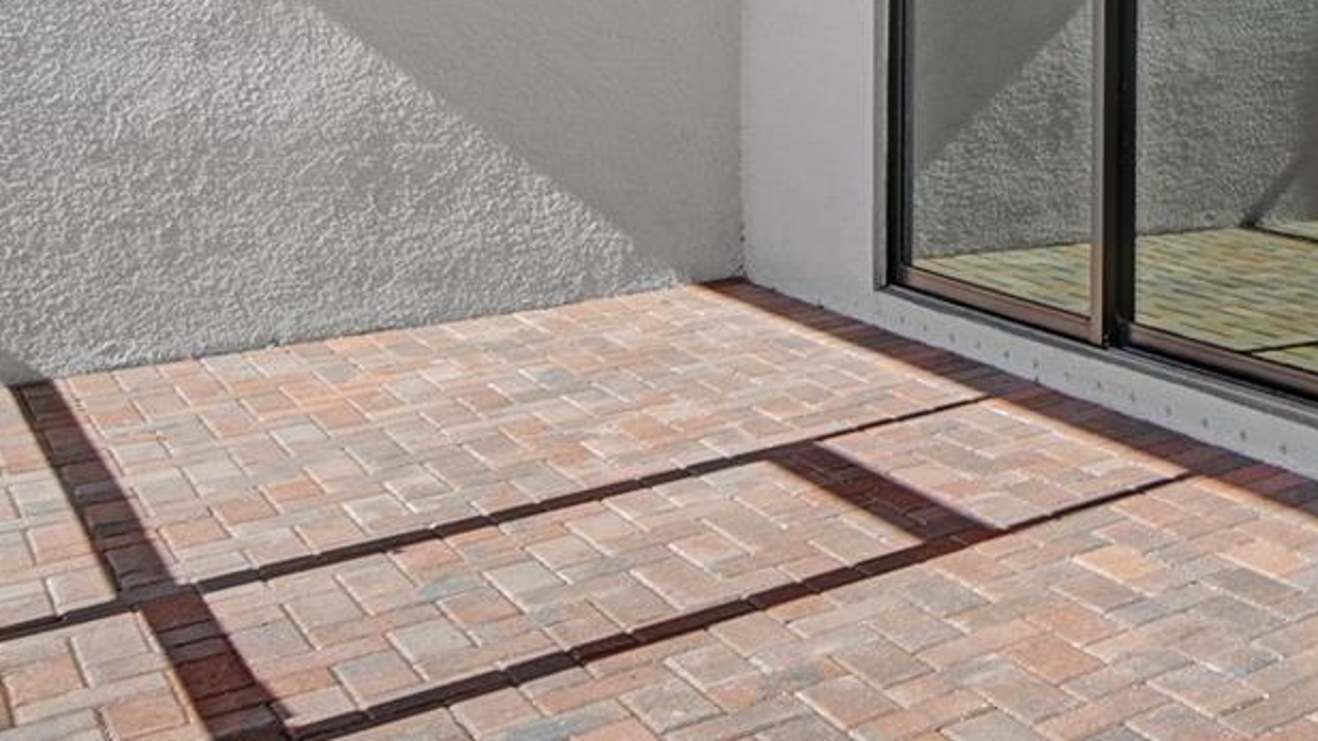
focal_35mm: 49
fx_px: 1712
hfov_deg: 33.0
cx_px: 1645
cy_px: -88
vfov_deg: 22.9
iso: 125
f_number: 8
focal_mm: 12
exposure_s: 1/160
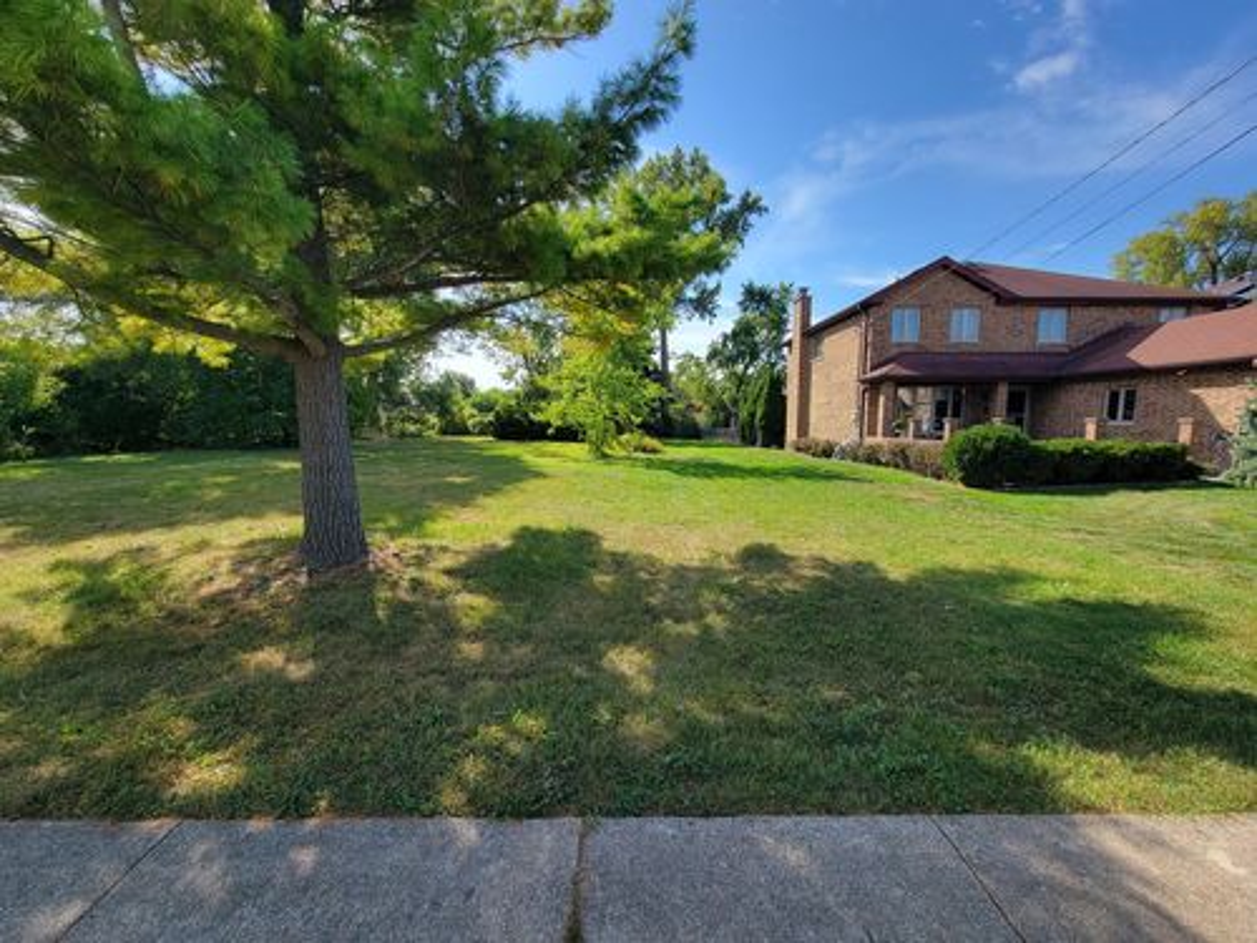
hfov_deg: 106.2
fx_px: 472
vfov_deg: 89.9
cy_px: 472
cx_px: 628
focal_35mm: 13
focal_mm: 2.2
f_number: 2.2
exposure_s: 1/769
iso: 50
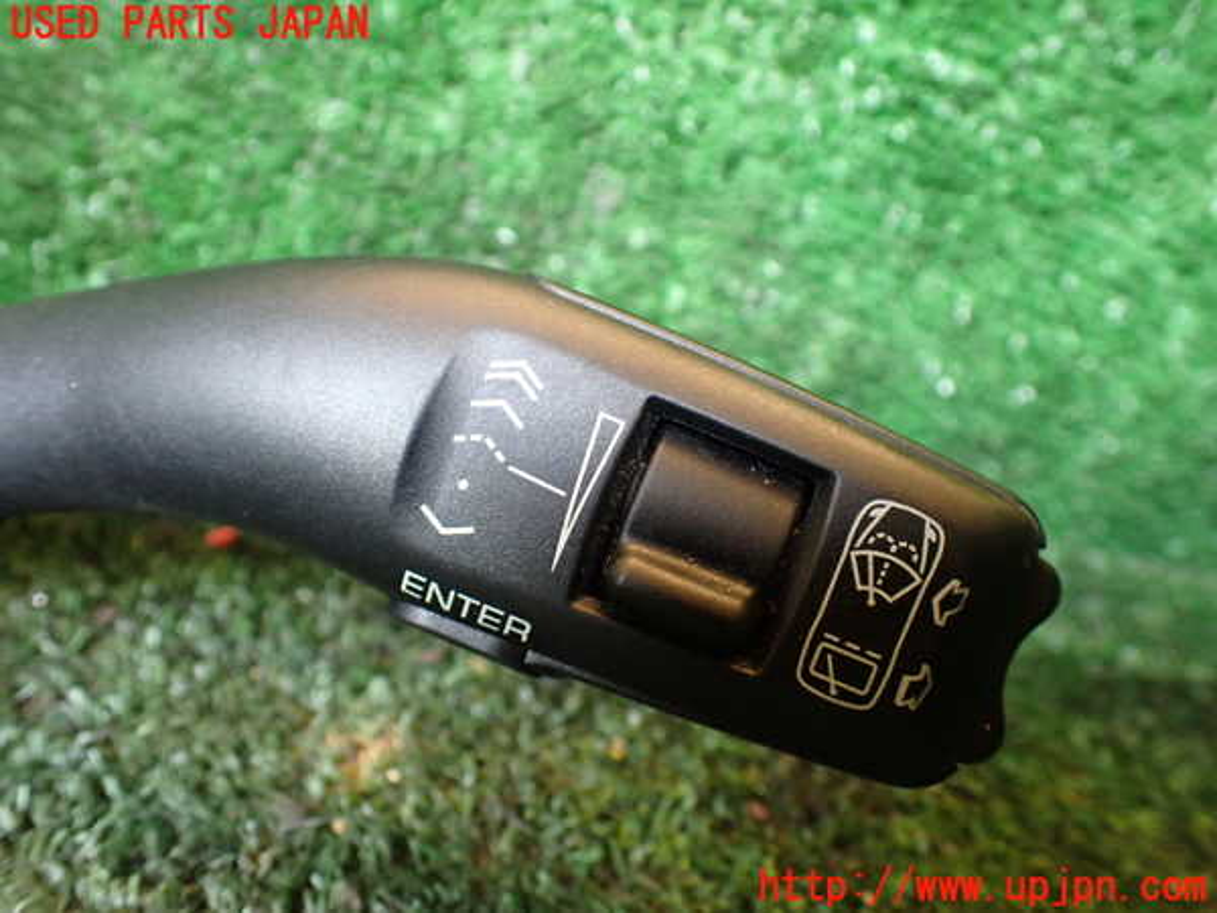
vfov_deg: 46.8
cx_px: 608
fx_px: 1055
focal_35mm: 30
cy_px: 456
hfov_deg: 60.0
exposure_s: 1/40
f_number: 2.3
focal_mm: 5.4
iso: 800
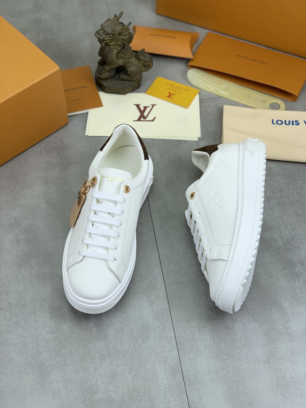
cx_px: 153
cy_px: 204
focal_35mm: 52
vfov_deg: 36.8
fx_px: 613
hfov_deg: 28.0
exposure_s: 1/169
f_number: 2.4
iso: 16
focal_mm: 6
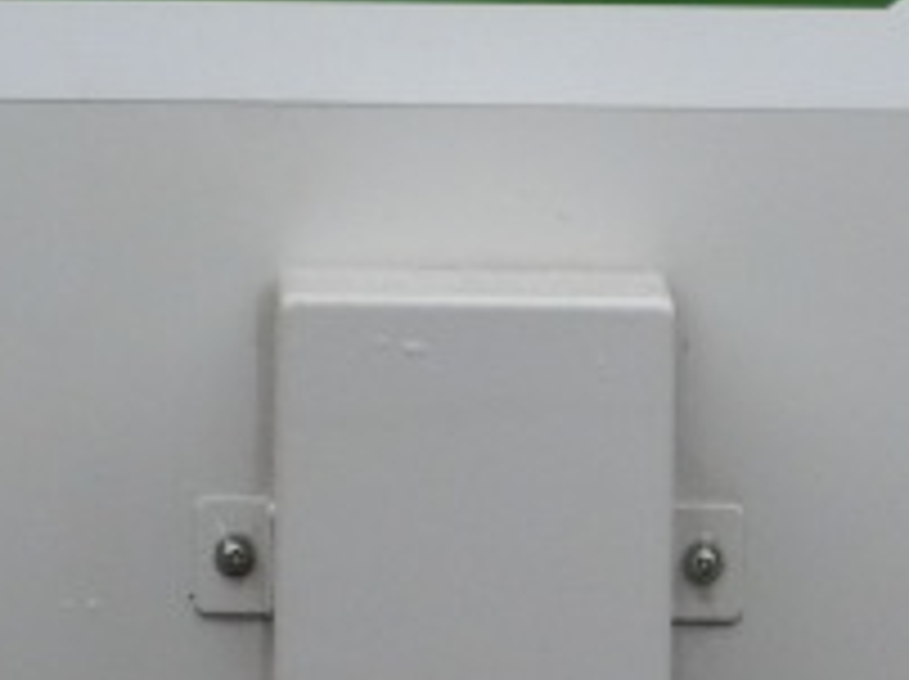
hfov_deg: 1.4
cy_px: -320
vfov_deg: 1.0
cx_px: -50
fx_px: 37480
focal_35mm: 1429
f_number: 5.9
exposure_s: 1/400
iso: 800
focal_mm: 81
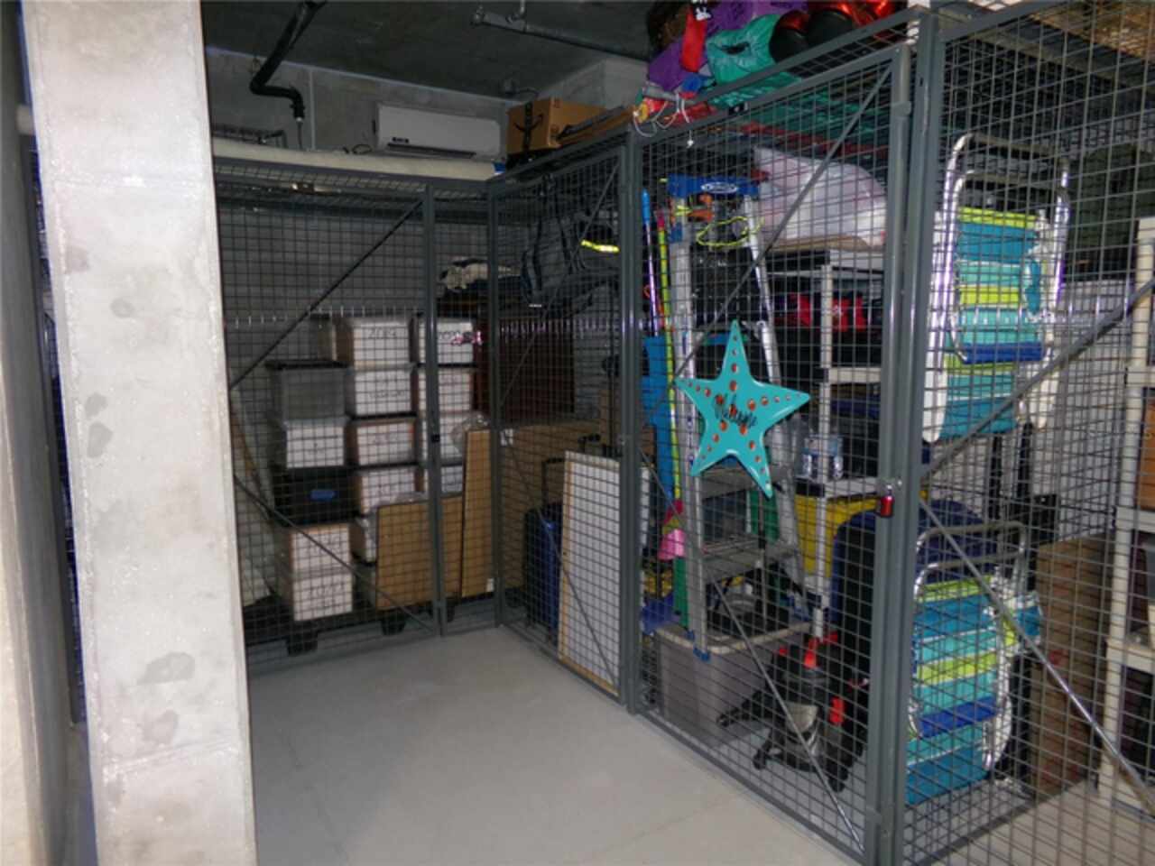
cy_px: 433
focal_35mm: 24
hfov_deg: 71.6
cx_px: 578
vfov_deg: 56.8
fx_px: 801
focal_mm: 4.3
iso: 250
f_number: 3.7
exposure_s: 1/34
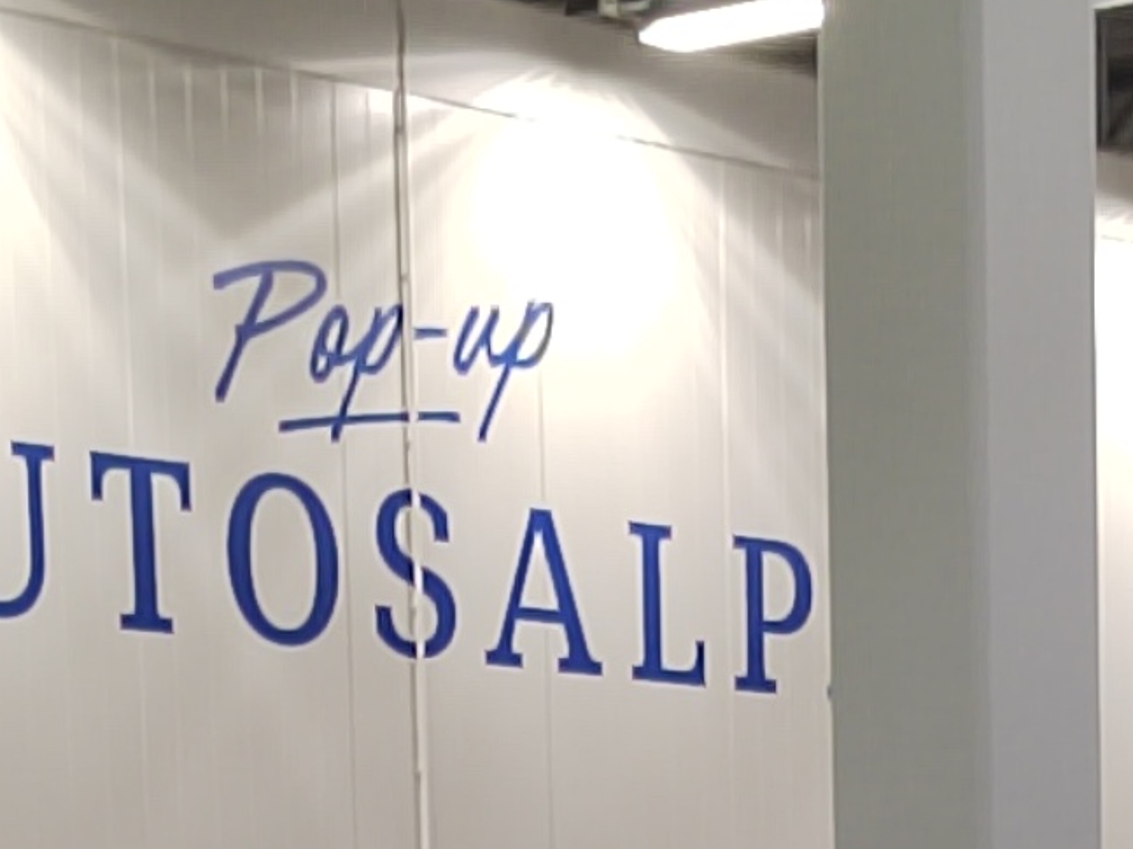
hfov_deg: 11.3
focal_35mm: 175
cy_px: 2456
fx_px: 5727
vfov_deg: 7.5
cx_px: 792
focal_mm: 5.52
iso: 541
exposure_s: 1/100
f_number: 1.9
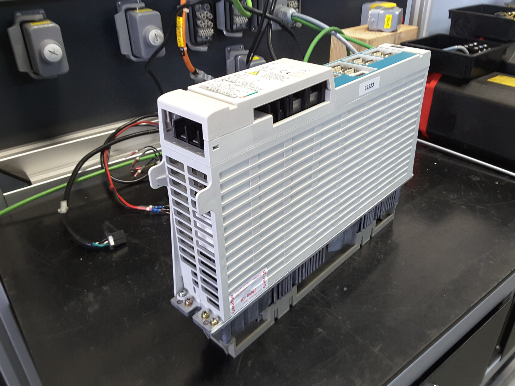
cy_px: 192
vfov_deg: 44.2
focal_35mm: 32
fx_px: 476
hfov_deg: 56.8
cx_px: 264
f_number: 1.9
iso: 100
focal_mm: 2.9
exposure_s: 1/25
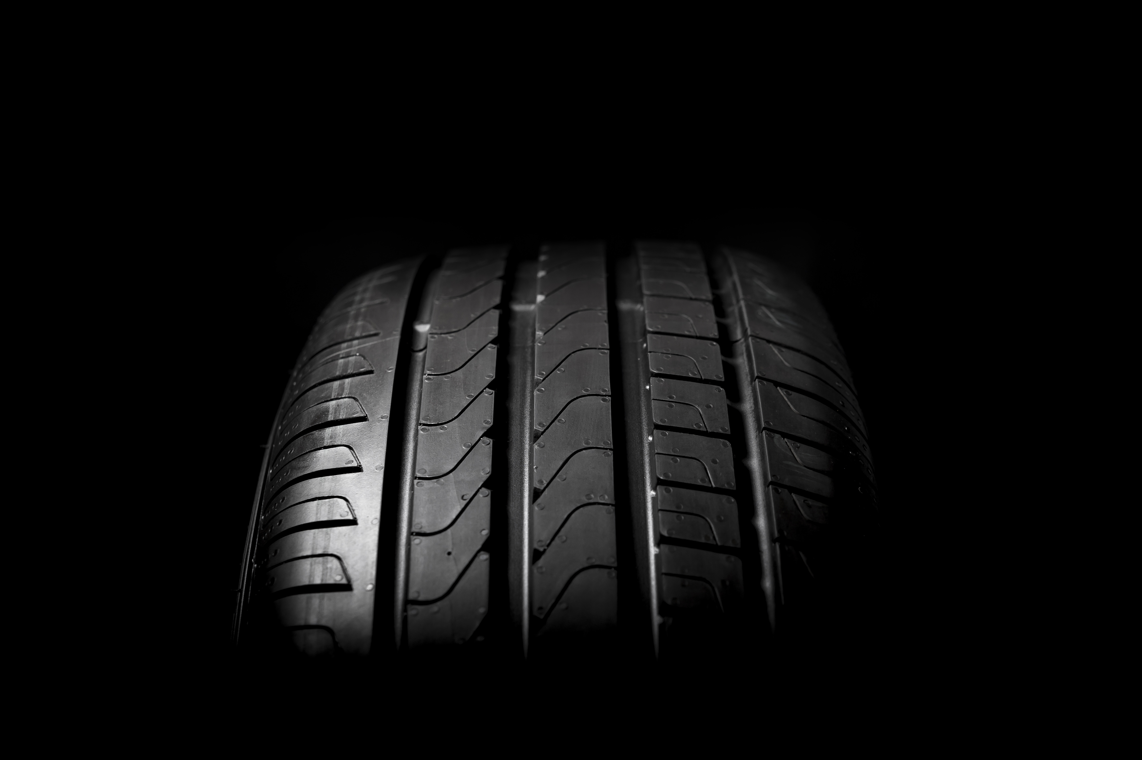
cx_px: 571
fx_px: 2219
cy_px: 380
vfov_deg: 19.4
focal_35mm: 70
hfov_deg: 28.9
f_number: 5
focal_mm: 70
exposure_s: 1/320
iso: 200
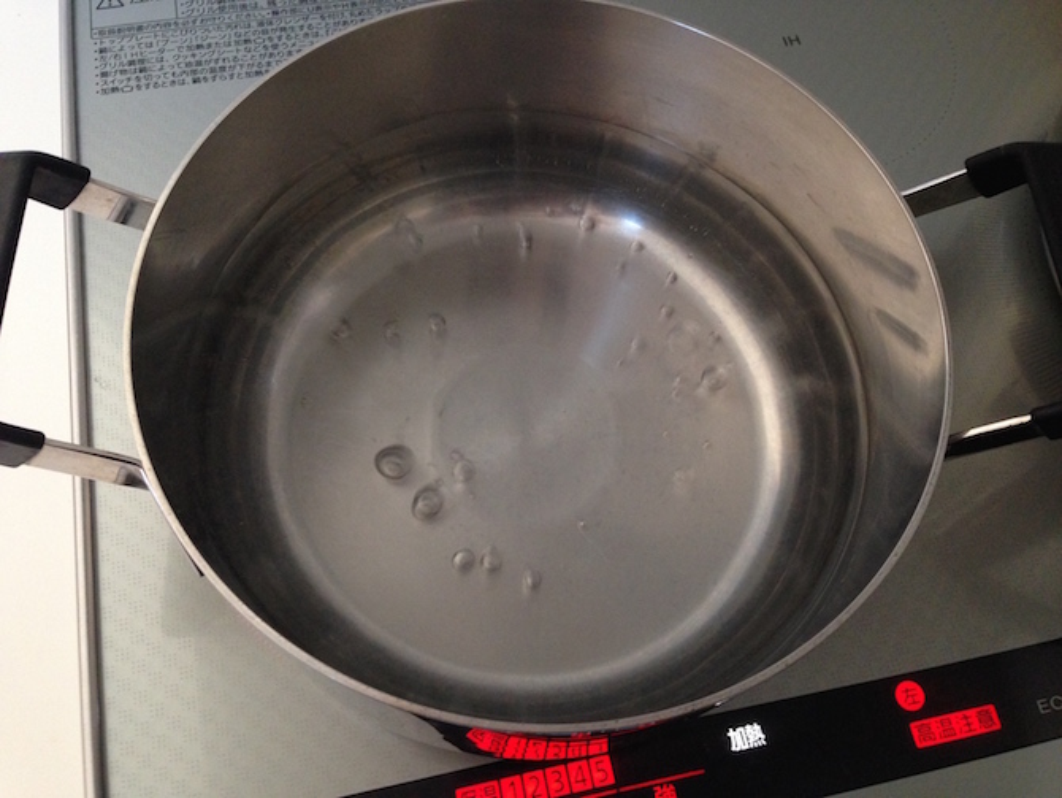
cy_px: 399
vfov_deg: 43.0
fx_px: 1013
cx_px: 531
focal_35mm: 33
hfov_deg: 55.3
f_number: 2.4
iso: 250
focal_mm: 4.12
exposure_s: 1/20
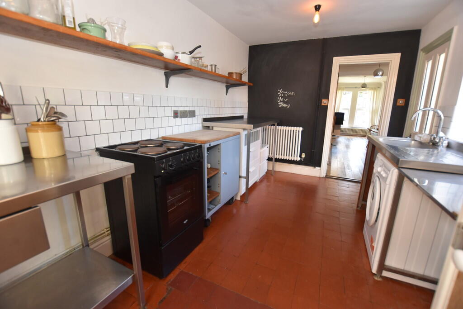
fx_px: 193
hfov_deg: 100.4
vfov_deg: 77.3
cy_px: 154
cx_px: 232
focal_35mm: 15
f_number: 4
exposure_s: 1/60
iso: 800
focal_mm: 10
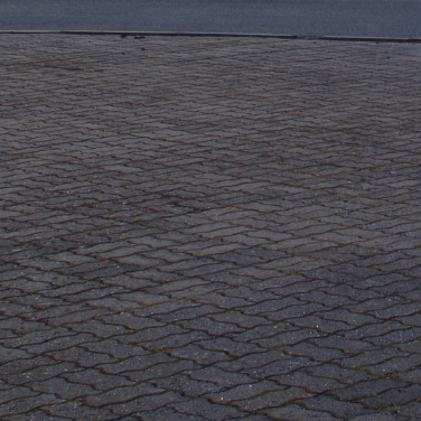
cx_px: 625
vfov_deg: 9.6
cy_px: -68
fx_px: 2477
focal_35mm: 180
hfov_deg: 9.5
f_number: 11
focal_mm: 33
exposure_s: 1/160
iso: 200
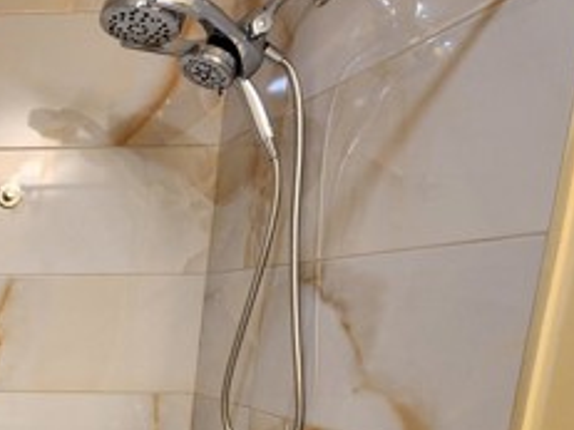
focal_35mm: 36
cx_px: -154
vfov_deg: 35.3
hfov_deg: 36.2
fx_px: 597
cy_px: 445
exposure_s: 1/60
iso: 160
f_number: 2.2
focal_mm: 2.2
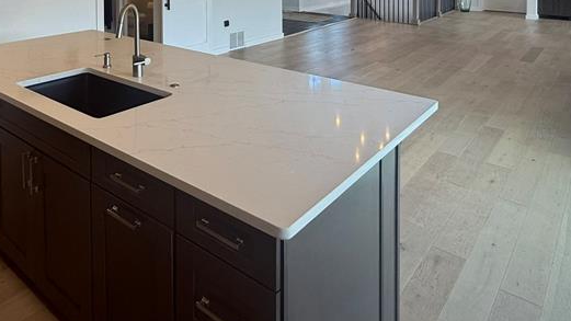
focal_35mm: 30
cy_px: -37
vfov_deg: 33.6
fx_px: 454
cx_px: 237
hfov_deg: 63.9
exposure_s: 1/120
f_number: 2.2
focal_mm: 2.22
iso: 50
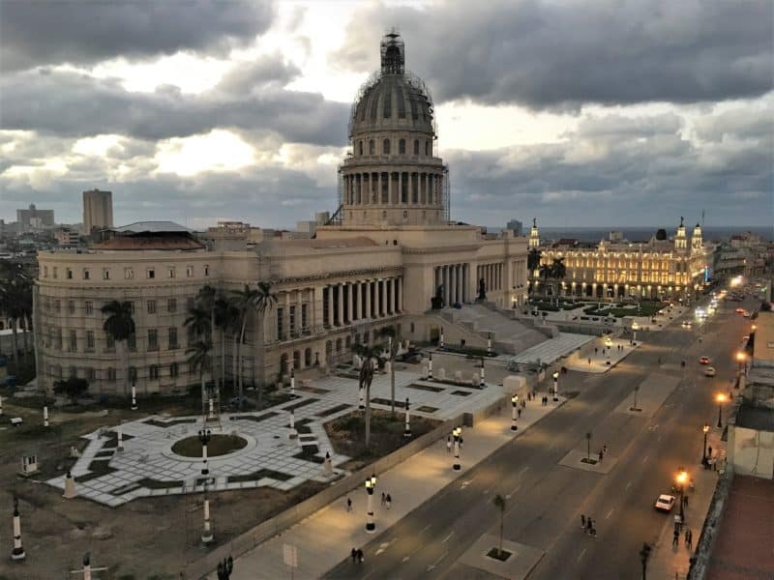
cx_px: 387
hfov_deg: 61.7
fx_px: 648
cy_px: 290
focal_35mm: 29
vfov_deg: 48.2
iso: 200
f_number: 2.2
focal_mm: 4.15
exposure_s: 1/30
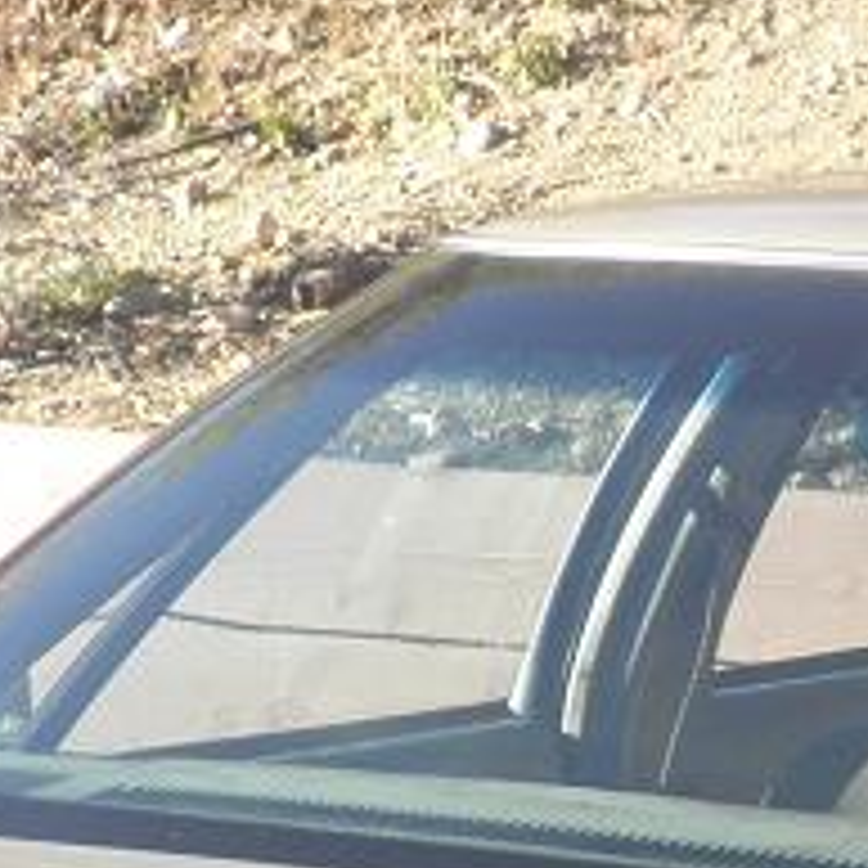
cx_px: 1336
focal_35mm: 258
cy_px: 1417
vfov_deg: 6.7
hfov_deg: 6.7
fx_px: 7319
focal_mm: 11.3
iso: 80
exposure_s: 1/80
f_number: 5.4
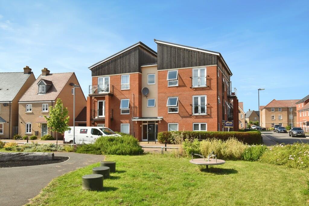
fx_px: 258
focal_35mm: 30
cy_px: 103
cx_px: 154
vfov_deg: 43.6
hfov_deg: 61.9
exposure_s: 1/250
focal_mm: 20
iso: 100
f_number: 8
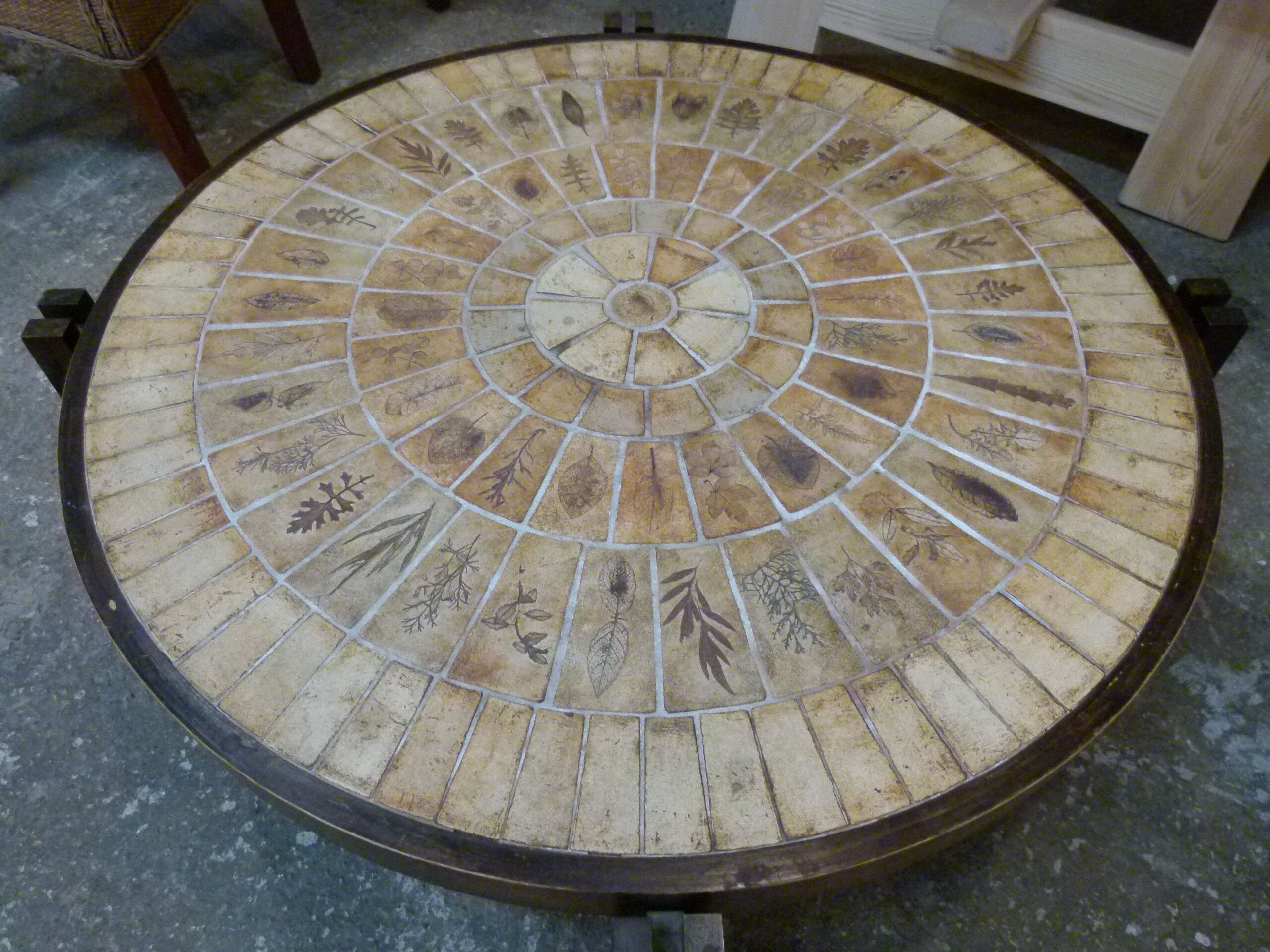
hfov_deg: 69.4
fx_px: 917
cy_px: 476
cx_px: 635
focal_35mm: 25
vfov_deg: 54.9
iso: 400
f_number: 2.8
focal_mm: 4.5
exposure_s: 1/30
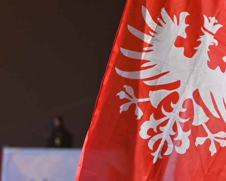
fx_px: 1104
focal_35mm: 165
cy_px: 100
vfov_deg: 9.4
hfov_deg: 11.6
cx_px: 215
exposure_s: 1/200
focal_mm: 70
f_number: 2.8
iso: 1400
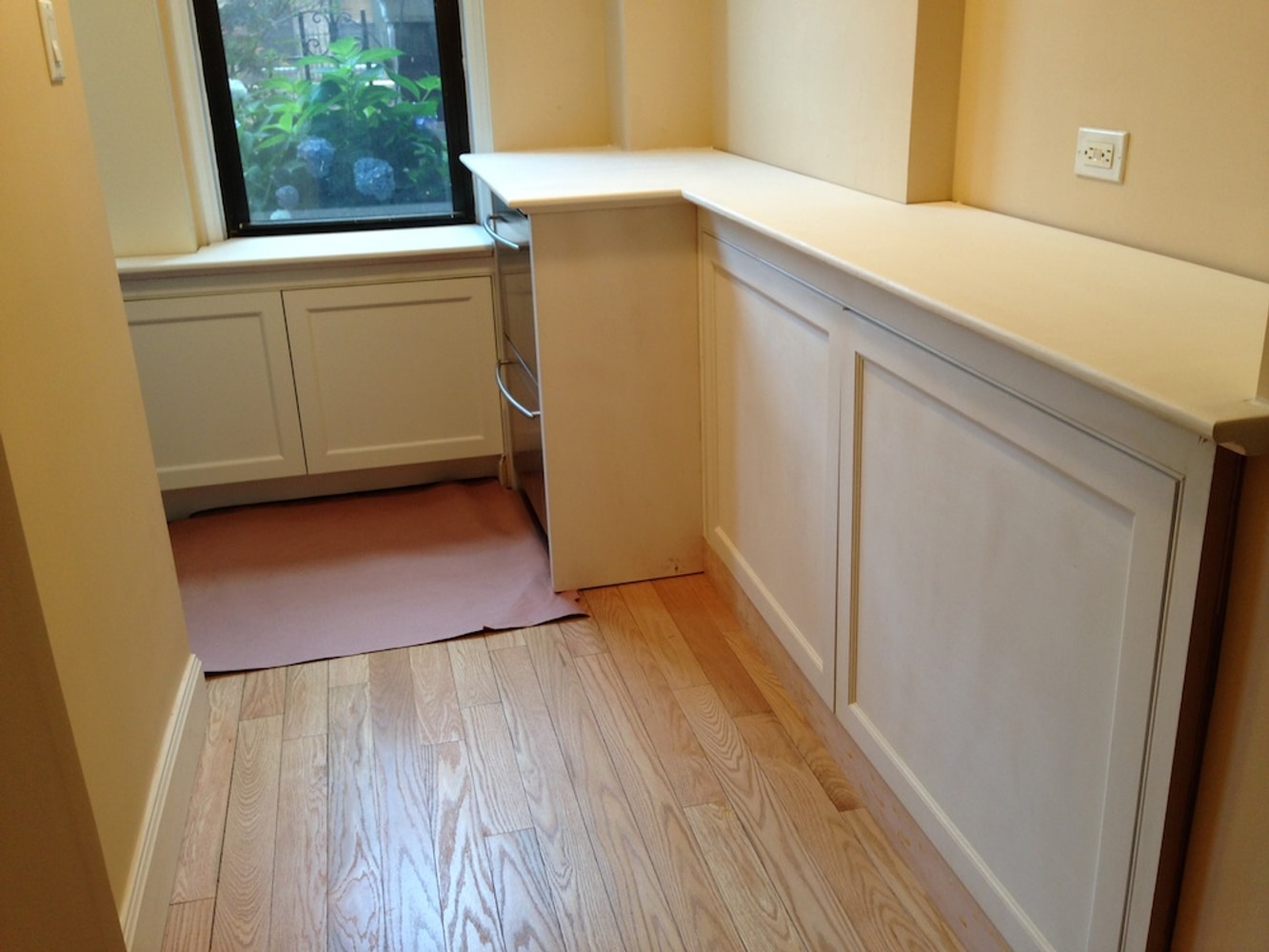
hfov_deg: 55.3
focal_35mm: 33
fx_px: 1210
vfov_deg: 43.0
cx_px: 634
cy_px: 476
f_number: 2.4
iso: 50
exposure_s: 1/30
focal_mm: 4.13
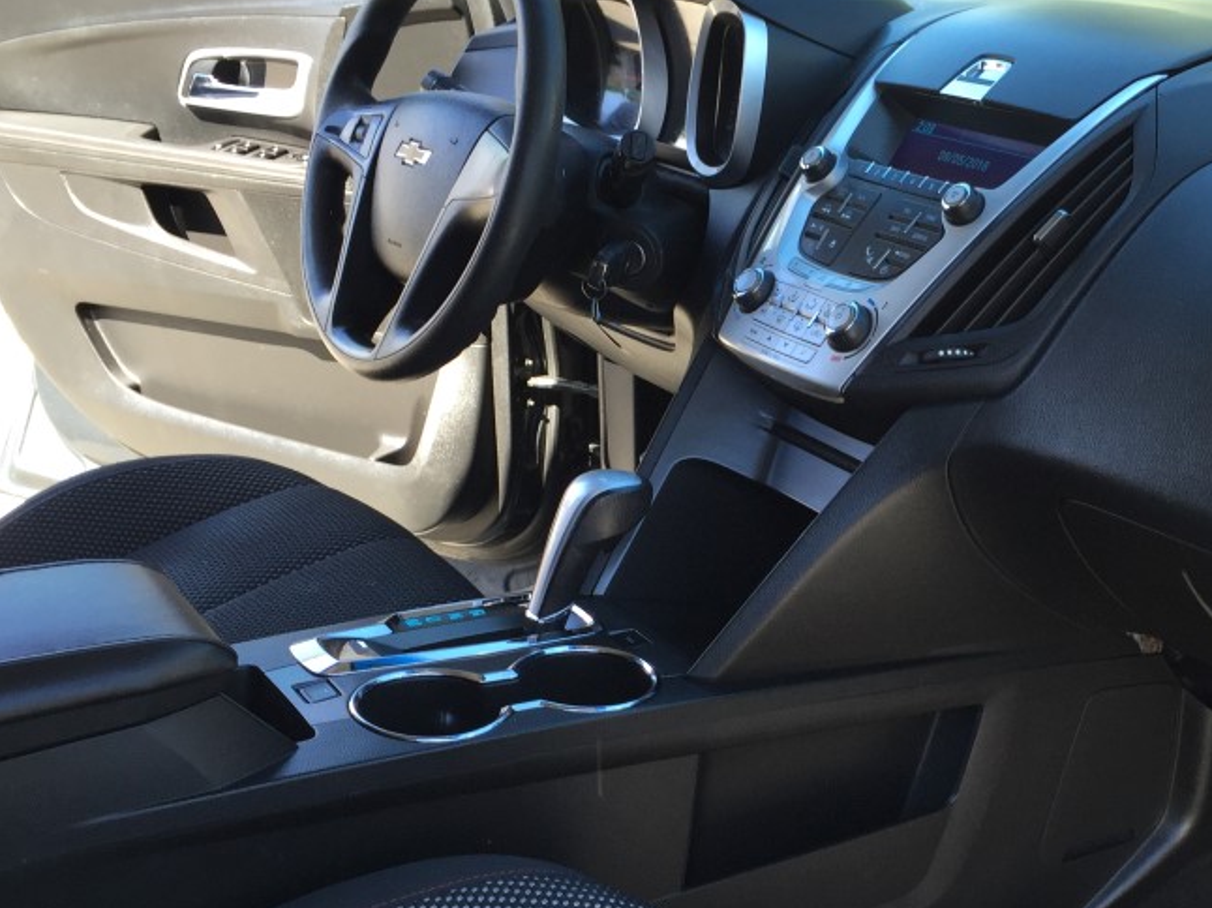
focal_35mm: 46
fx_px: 1610
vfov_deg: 31.4
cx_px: 807
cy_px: 553
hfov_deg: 40.7
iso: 32
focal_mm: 4.15
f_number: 2.2
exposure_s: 1/120
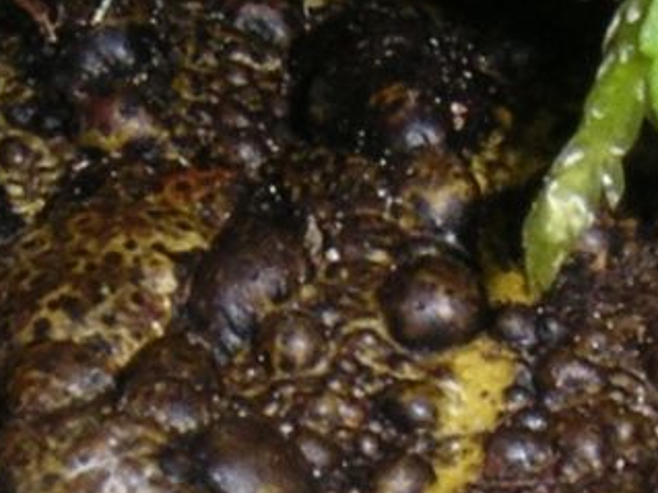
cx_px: 501
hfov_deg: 5.4
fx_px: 6955
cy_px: 743
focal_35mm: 366
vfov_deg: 4.0
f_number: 7.9
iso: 50
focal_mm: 8.9
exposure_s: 1/100
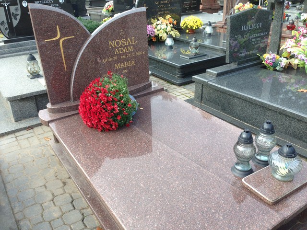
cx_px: 154
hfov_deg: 55.4
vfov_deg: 42.9
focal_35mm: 33
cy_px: 115
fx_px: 293
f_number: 2.4
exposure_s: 1/189
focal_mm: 4.12
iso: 50
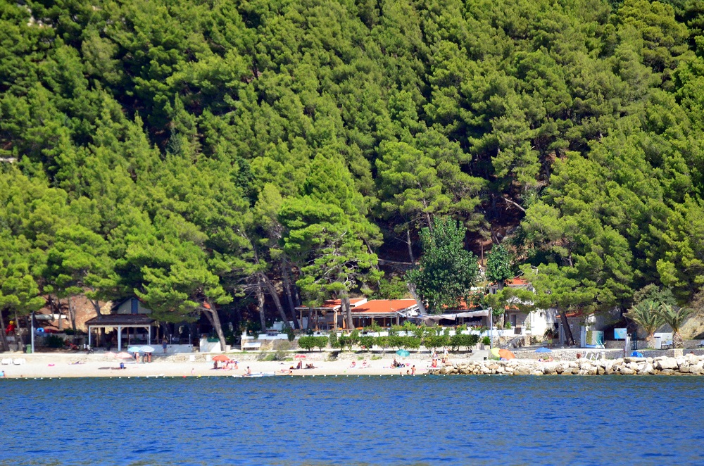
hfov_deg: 4.6
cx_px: 352
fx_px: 8780
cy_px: 233
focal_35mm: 450
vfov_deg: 3.0
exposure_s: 1/5000
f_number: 5.6
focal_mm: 300
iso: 2000
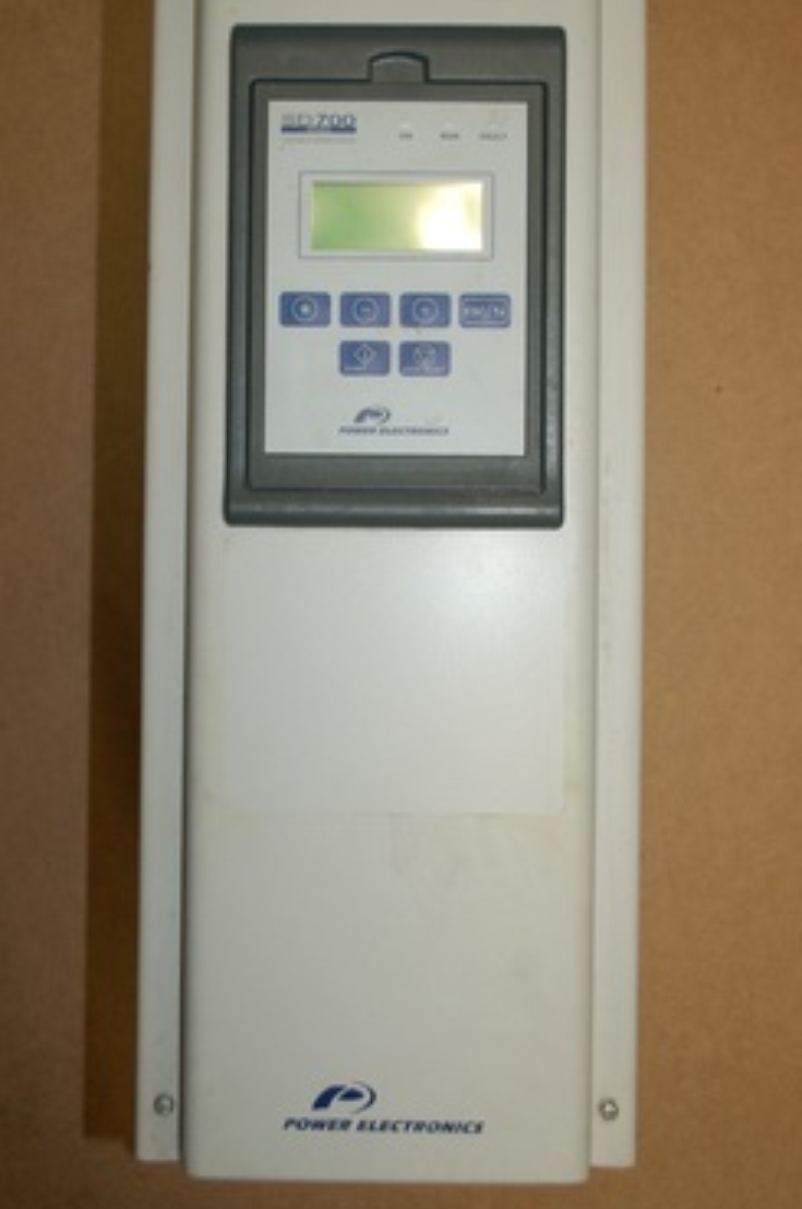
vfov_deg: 44.5
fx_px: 1474
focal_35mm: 44
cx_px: 376
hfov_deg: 30.4
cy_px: 526
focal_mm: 24
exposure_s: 1/60
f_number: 4.2
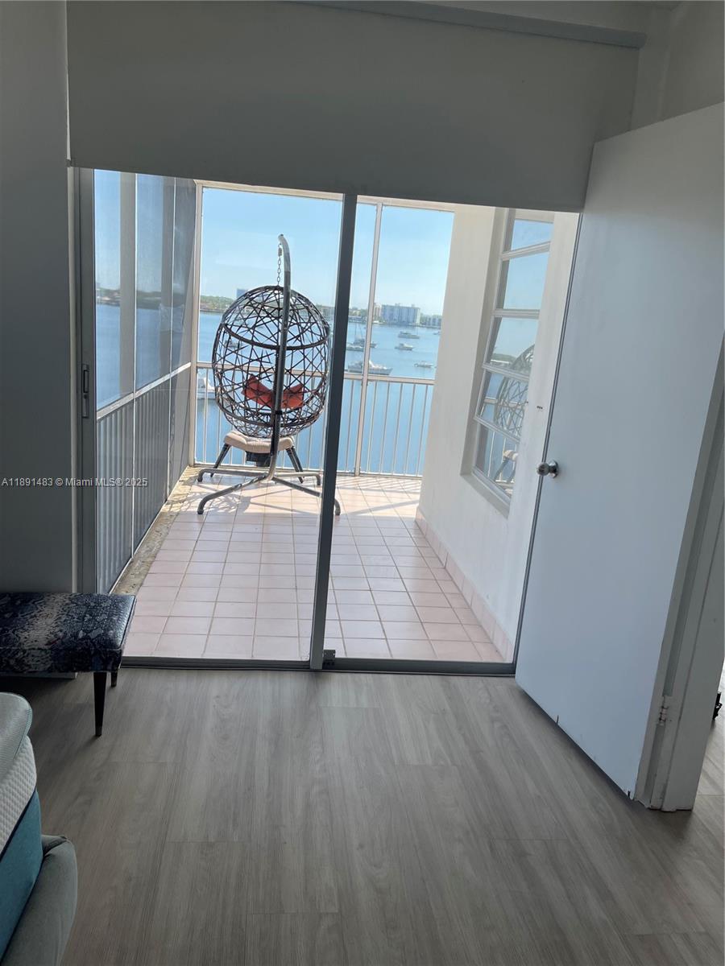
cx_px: 362
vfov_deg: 69.4
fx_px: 698
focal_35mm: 25
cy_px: 483
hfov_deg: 54.9
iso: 32
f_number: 1.6
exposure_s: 1/962
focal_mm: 5.1
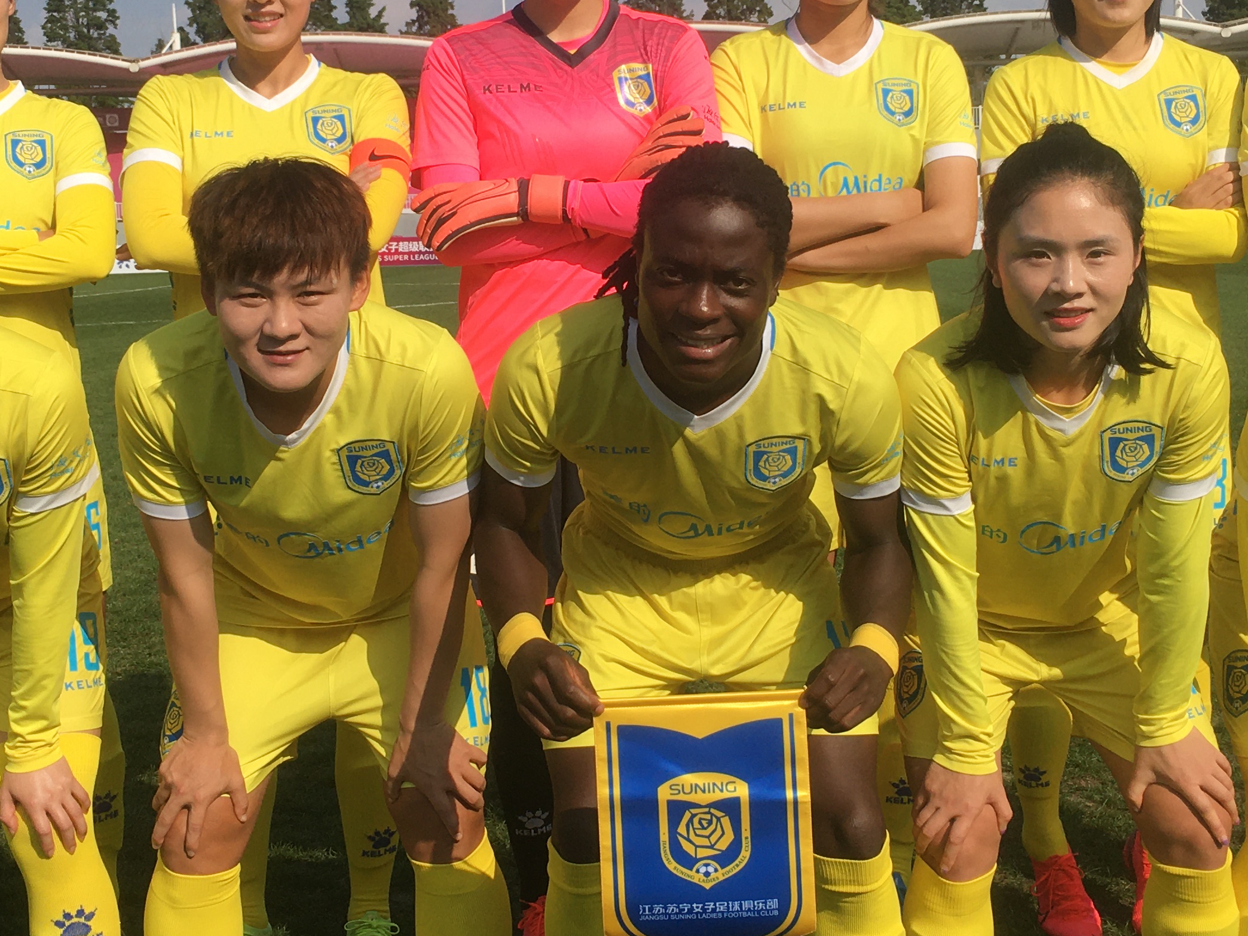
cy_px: 390
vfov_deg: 26.1
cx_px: 589
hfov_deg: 34.3
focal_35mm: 56
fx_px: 2019
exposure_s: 1/2331
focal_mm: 4.15
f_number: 2.2
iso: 25
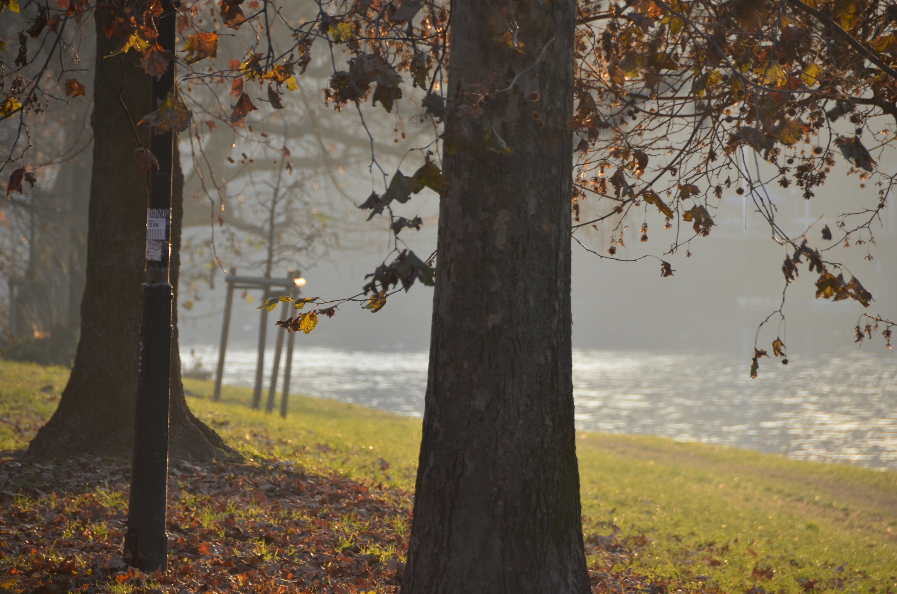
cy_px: 297
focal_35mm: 300
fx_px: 7459
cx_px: 448
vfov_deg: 4.6
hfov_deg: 6.9
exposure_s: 1/200
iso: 200
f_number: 5.6
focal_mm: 200
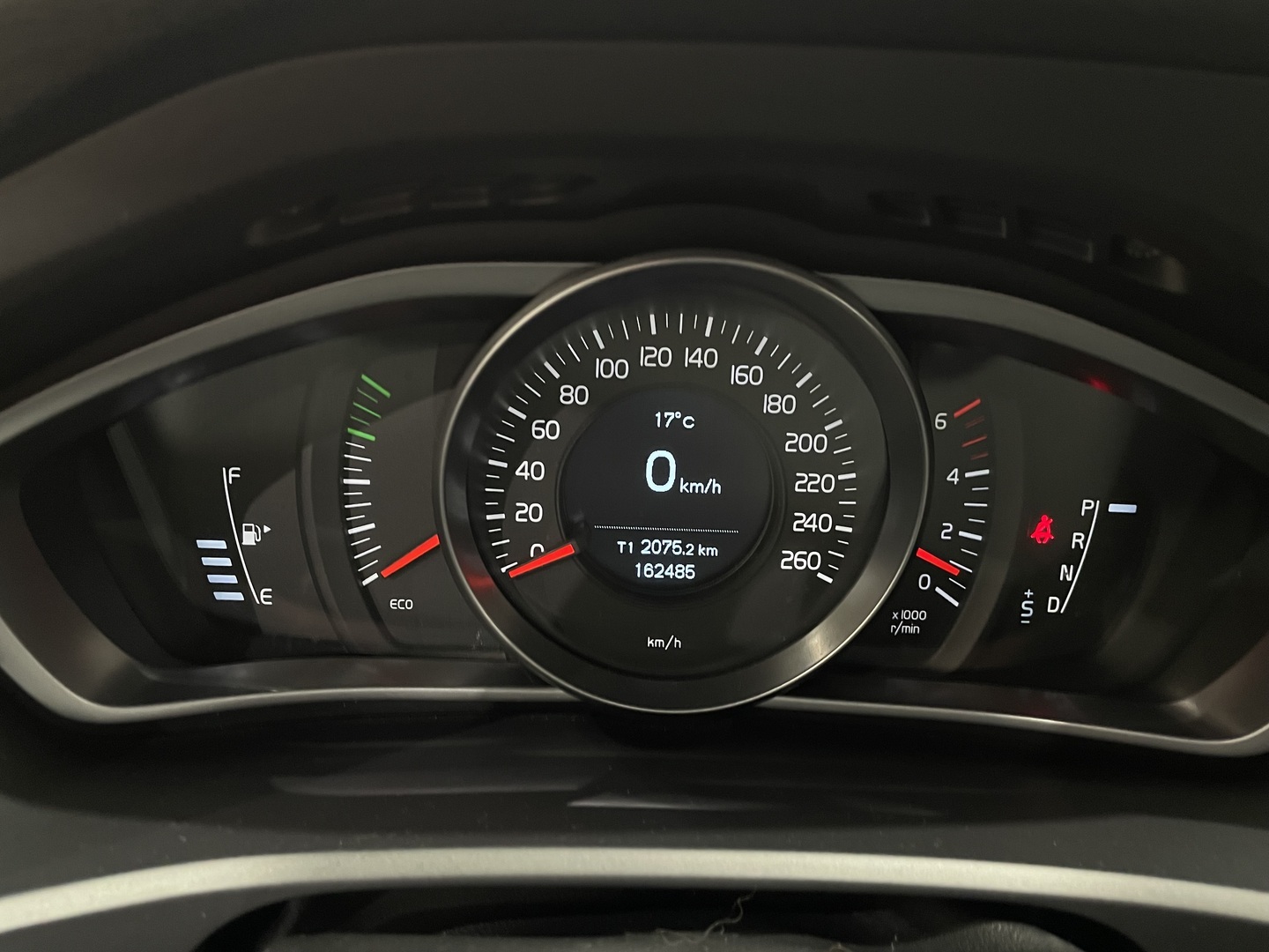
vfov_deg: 53.1
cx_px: 634
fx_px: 953
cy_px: 476
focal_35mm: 26
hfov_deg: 67.3
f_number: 1.6
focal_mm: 4.2
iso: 320
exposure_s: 1/50
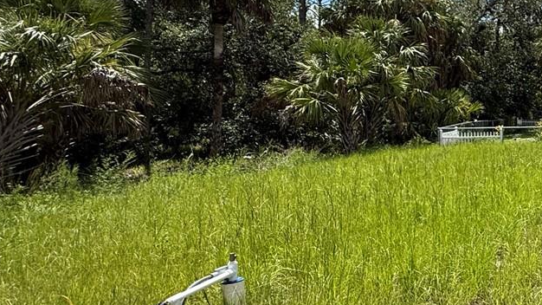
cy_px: 114
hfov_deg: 39.0
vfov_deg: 30.3
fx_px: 560
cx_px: 638
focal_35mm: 39
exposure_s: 1/1901
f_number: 2.2
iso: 64
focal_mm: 2.22
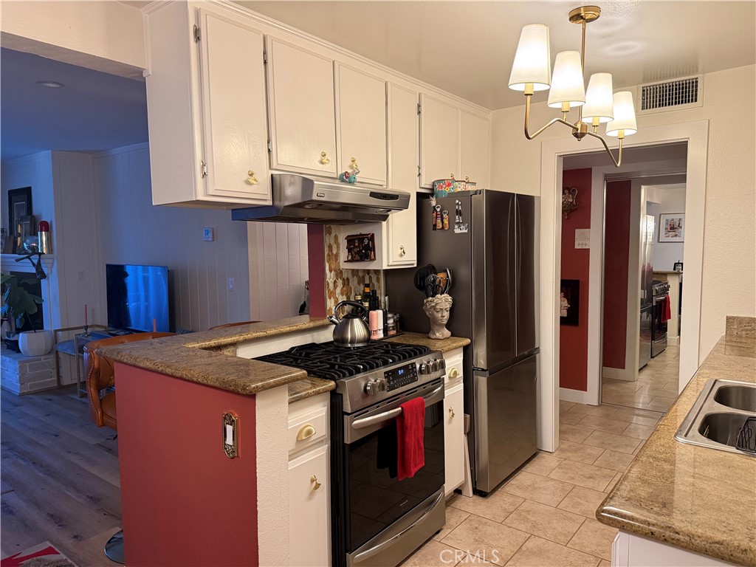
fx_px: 524
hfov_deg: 71.6
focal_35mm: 24
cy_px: 284
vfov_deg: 56.8
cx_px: 378
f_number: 1.78
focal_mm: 6.76
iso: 400
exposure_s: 1/60
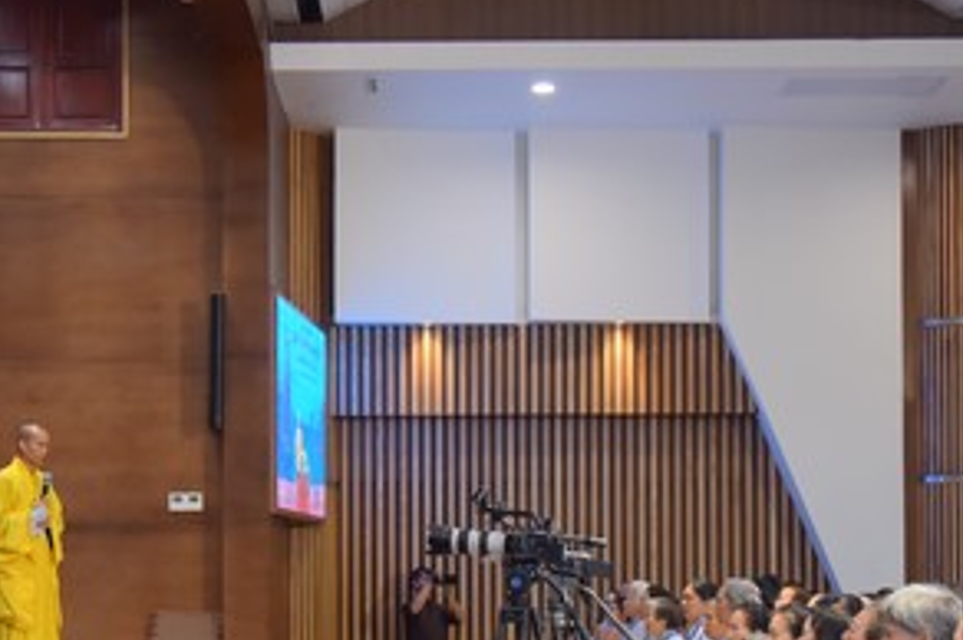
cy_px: 536
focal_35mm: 78
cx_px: 439
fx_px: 2084
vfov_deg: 17.3
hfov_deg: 26.0
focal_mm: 35
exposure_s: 1/125
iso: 1250
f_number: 5
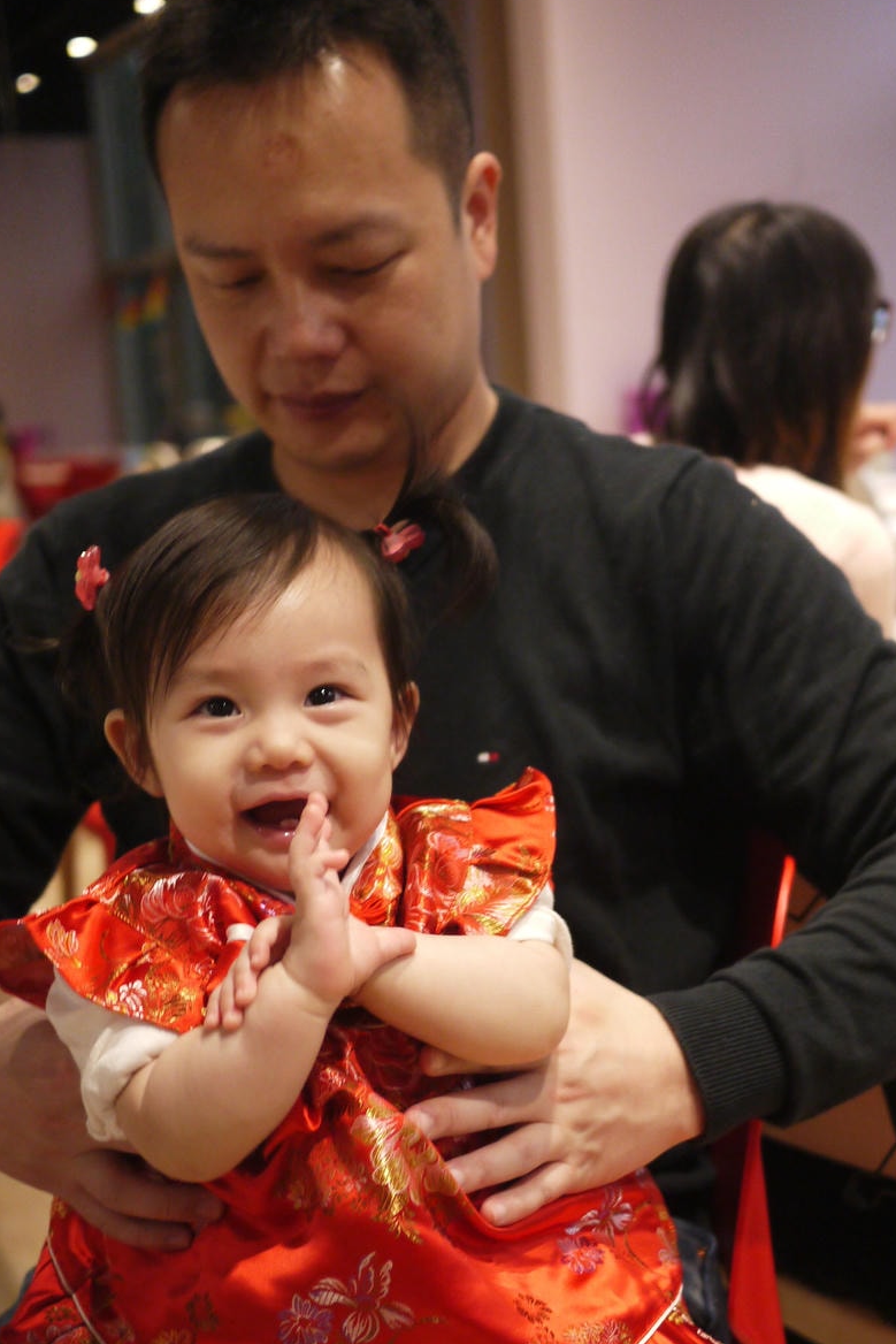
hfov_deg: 23.7
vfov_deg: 34.8
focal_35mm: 57
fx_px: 2127
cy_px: 866
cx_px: 559
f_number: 1.7
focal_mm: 20
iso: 800
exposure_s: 1/125
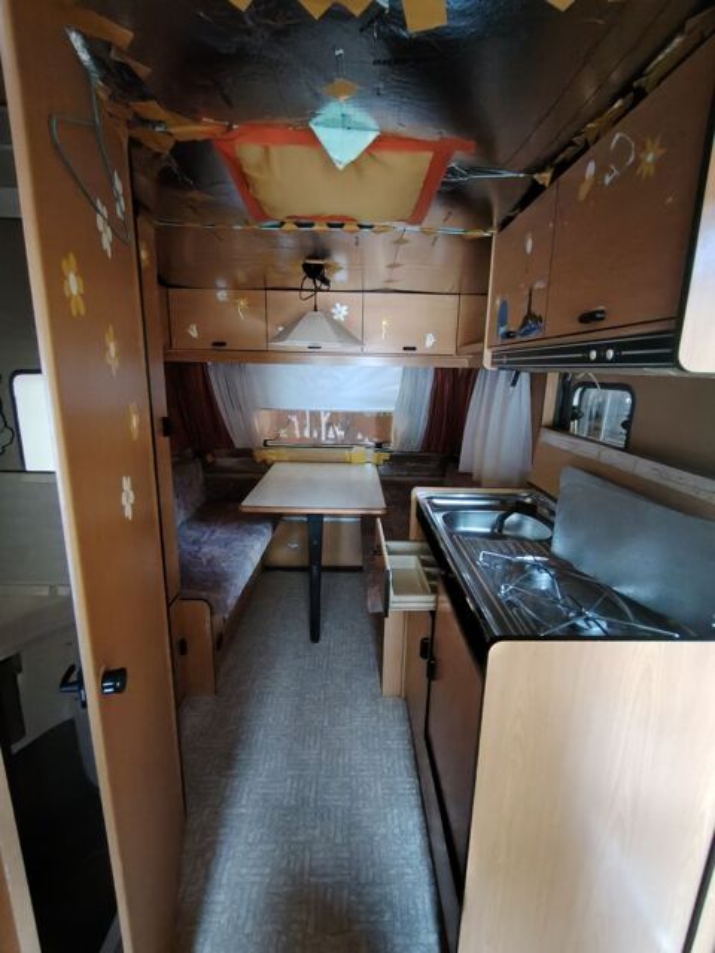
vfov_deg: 91.0
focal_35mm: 17
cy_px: 476
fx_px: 468
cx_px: 358
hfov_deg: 74.7
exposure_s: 1/14.3
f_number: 2.2
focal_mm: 1.42
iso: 2720
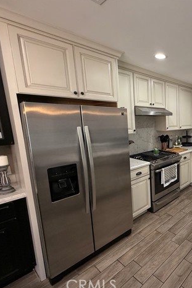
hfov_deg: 51.8
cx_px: 185
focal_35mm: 20
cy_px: 146
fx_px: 160
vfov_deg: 84.0
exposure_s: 1/120
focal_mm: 2.22
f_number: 2.2
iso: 200
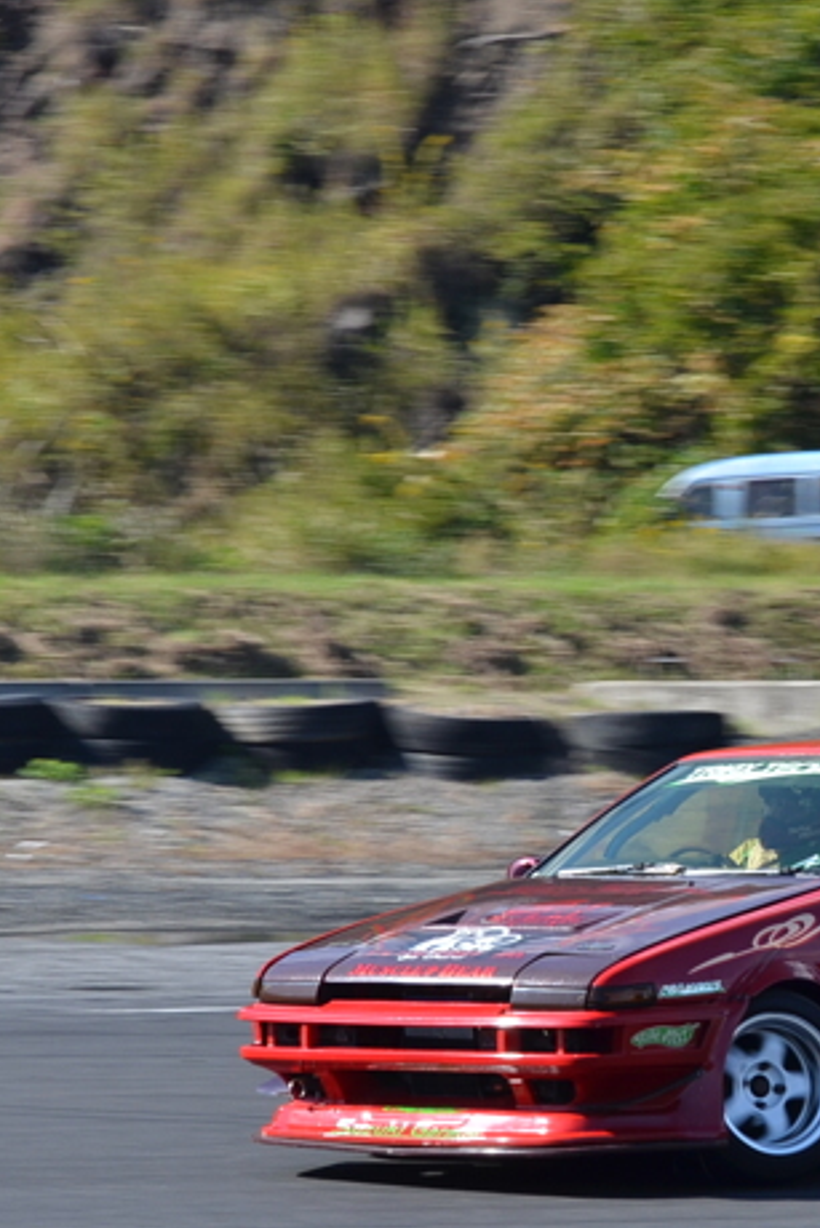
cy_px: 718
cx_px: 491
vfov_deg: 8.8
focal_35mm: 233
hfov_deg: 5.9
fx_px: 7954
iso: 200
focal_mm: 70
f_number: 10
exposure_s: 1/250
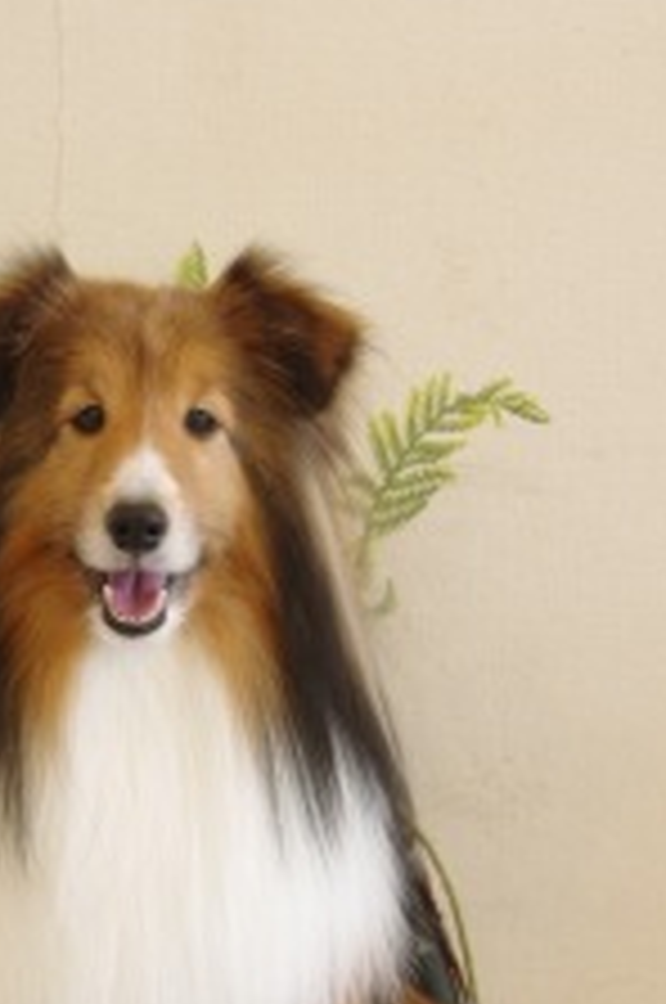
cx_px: 140
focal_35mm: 88
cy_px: 716
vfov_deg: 23.0
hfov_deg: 15.4
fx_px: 2449
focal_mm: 33
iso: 800
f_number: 4.5
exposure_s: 1/80
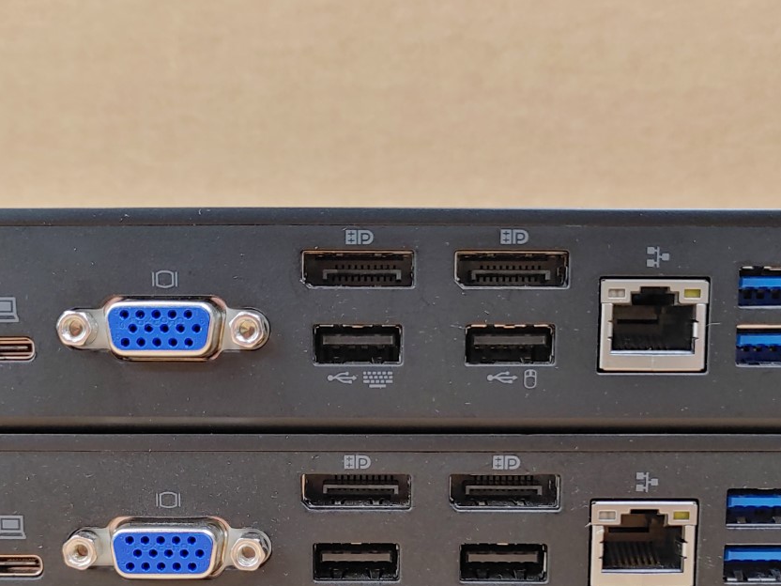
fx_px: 1015
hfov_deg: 42.0
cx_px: 360
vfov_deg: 31.2
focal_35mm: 45
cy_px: 490
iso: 50
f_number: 1.8
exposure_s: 1/60
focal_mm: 4.36
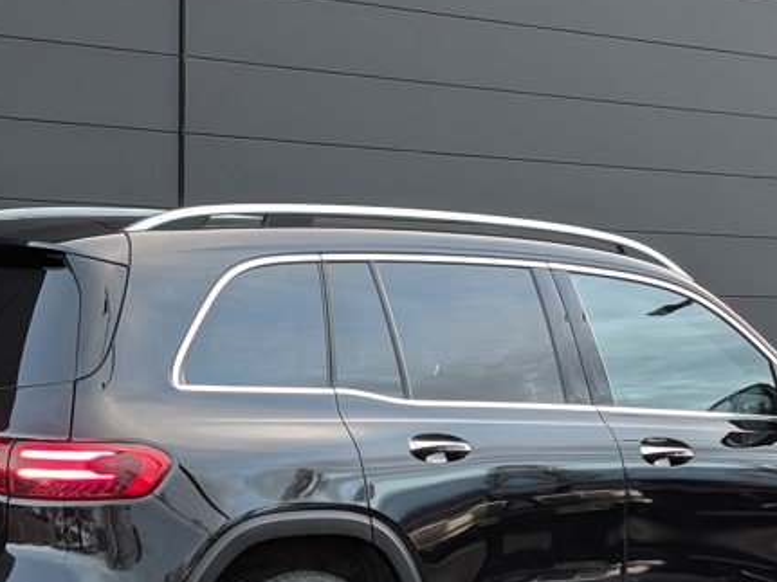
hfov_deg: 21.5
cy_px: 517
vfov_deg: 16.0
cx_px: 393
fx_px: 2042
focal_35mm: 91
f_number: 1.68
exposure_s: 1/299
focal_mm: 6.9
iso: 258
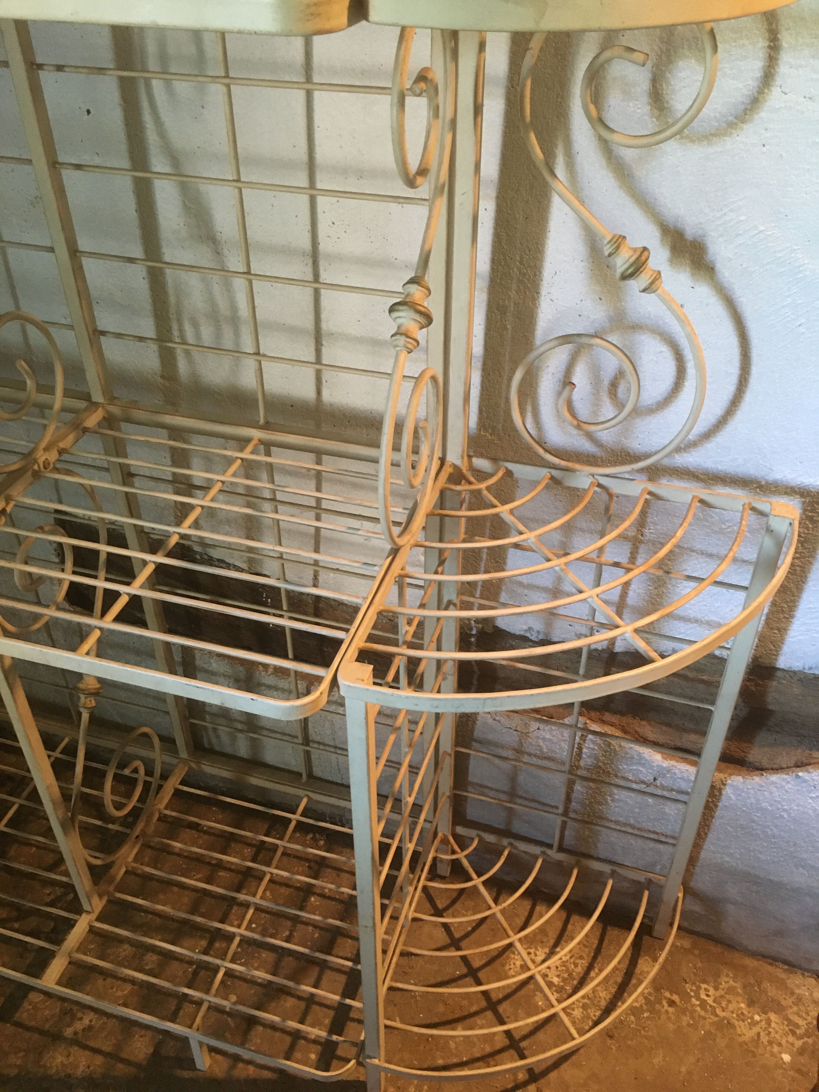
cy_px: 546
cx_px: 410
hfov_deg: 48.2
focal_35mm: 29
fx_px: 915
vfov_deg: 61.7
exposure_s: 1/17
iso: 200
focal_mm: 4.15
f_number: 2.2
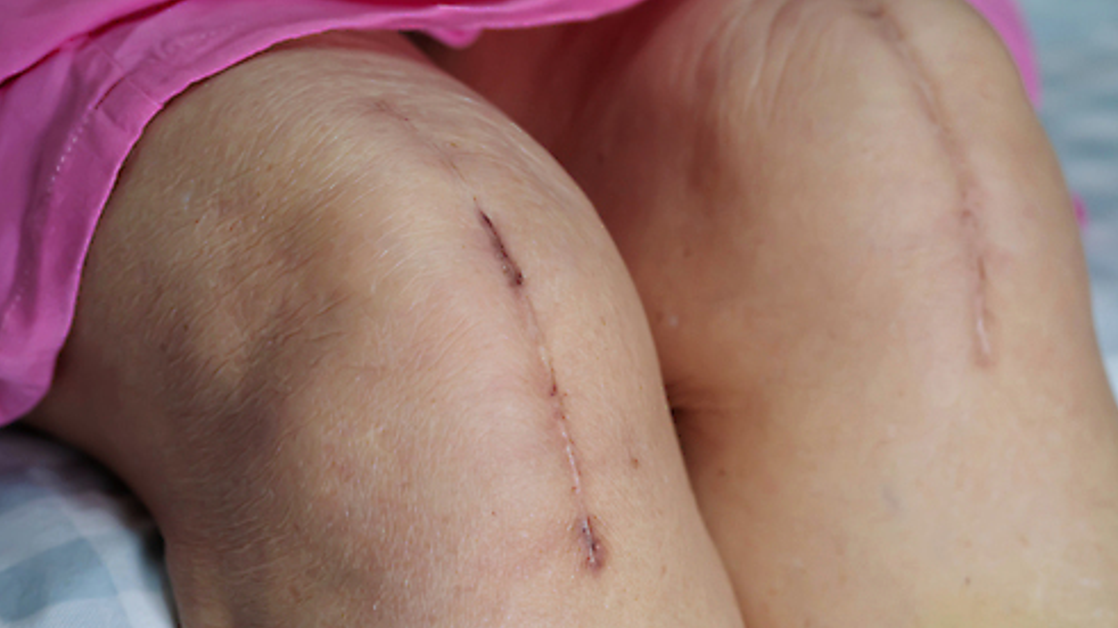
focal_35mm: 64
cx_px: 635
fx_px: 1897
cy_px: 362
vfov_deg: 18.8
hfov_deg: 32.8
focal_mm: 50
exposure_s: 1/60
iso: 1250
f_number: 4
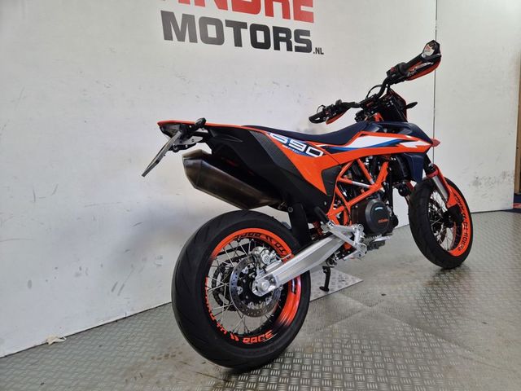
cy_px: 196
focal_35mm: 23
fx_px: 346
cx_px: 260
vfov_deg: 58.9
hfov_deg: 73.9
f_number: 1.8
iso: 250
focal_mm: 5.4
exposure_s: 1/100
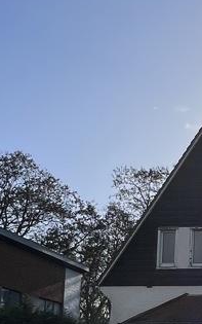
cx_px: 240
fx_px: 555
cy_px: 285
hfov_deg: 19.5
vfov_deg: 31.1
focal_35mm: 63
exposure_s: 1/3774
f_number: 1.8
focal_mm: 1.57
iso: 32
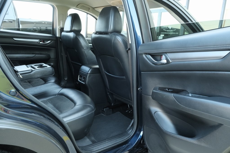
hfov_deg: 67.4
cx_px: 115
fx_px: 173
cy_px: 76
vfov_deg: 47.9
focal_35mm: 27
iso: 2500
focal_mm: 18
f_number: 5
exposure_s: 1/125
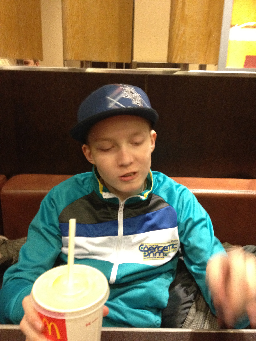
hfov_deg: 40.7
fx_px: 345
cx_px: 128
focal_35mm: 35
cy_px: 170
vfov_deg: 52.6
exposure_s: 1/15
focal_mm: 4.28
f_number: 2.4
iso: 400
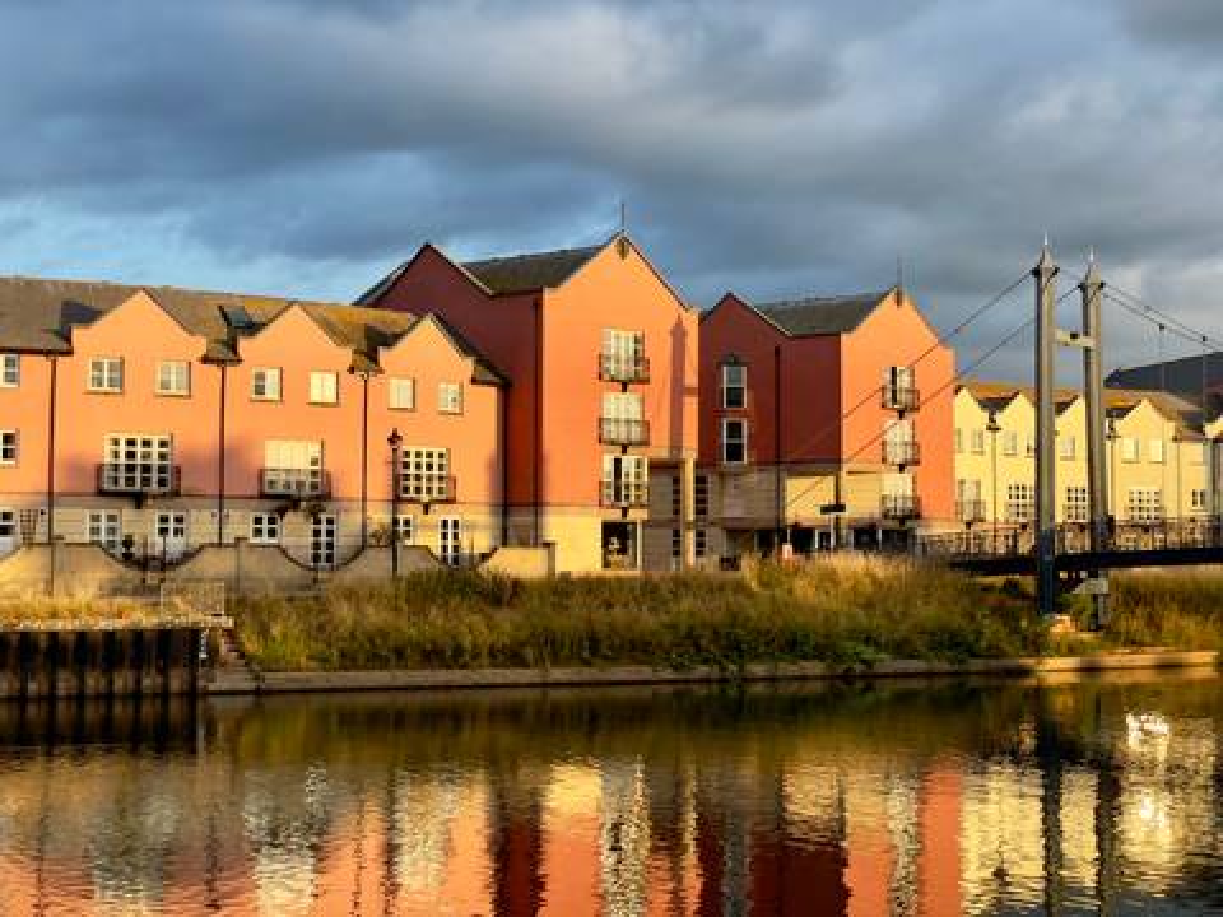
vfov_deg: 28.0
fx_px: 1837
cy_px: 458
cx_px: 612
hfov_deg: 36.8
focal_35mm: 52
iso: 25
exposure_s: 1/320
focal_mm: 6
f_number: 2
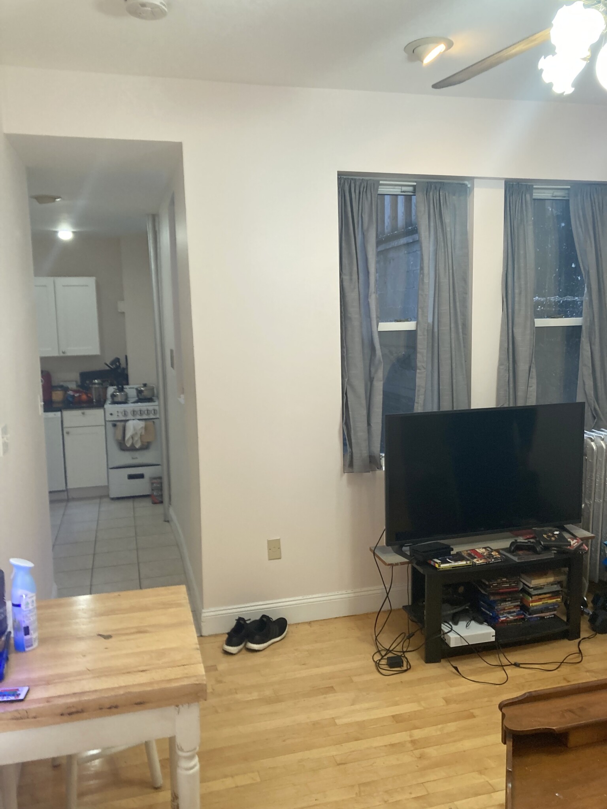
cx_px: 304
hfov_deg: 49.7
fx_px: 655
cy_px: 404
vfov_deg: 63.4
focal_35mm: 28
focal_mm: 3.99
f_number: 1.8
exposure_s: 1/60
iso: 100
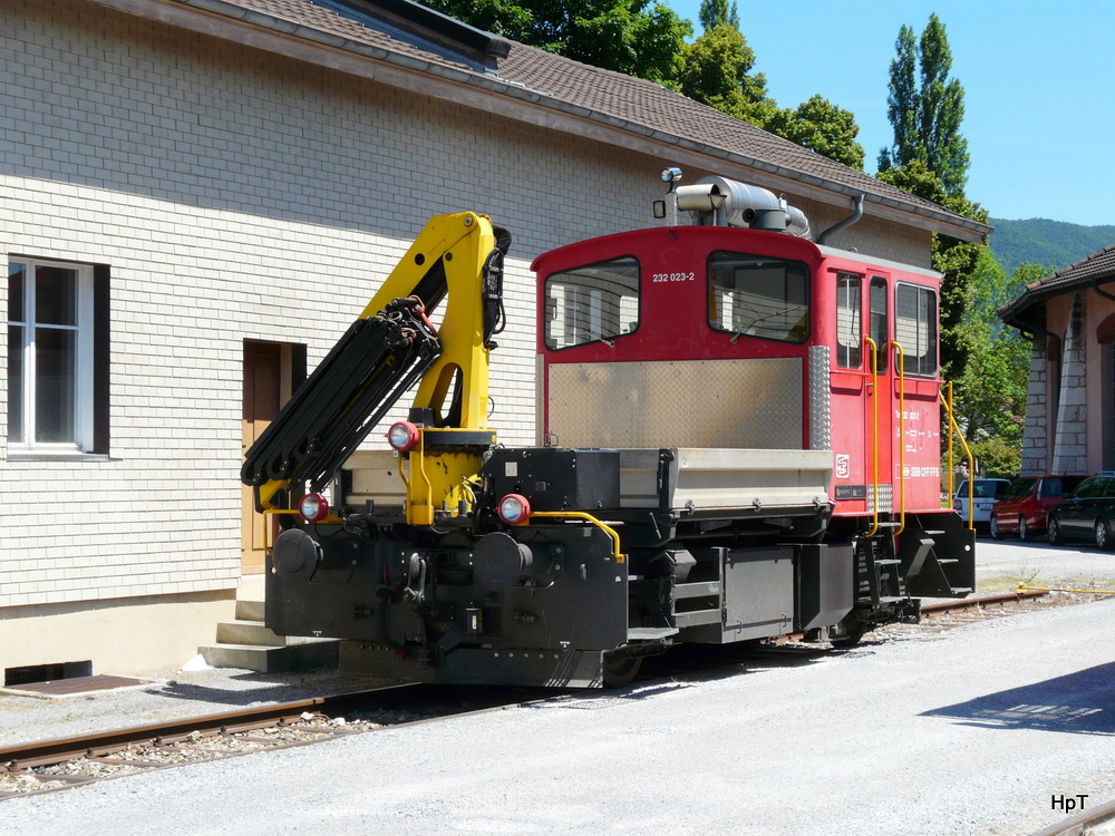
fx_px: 2287
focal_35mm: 71
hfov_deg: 27.4
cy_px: 418
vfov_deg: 20.7
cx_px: 558
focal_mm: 11.7
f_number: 5.6
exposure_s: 1/320
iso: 100
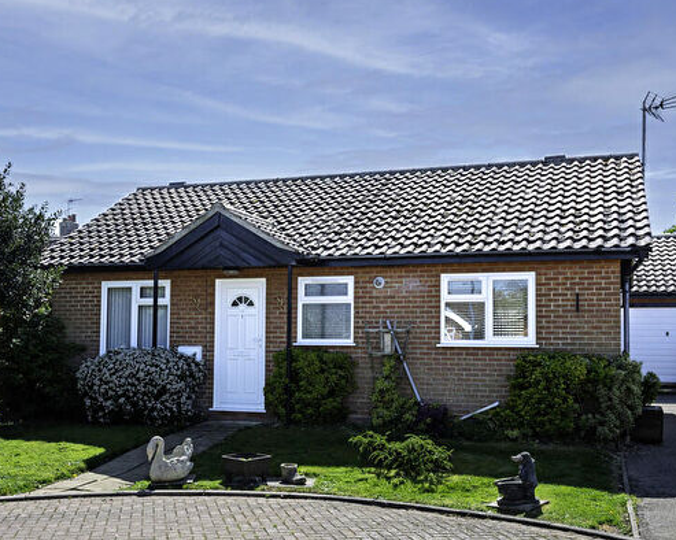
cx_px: 329
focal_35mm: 40
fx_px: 800
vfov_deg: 37.3
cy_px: 301
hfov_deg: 45.8
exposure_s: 1/500
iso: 320
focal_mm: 30
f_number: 8
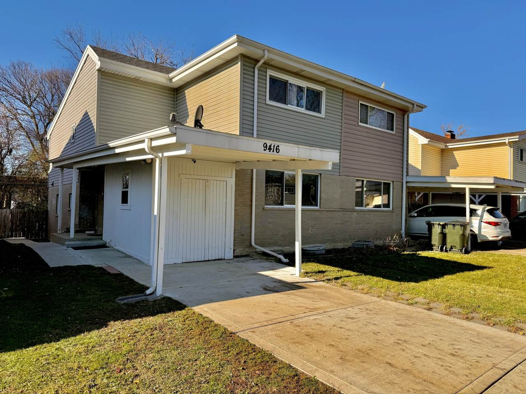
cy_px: 197
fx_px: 365
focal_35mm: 24
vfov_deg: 56.8
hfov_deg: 71.6
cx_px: 263
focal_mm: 6.76
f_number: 1.78
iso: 100
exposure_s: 1/3953
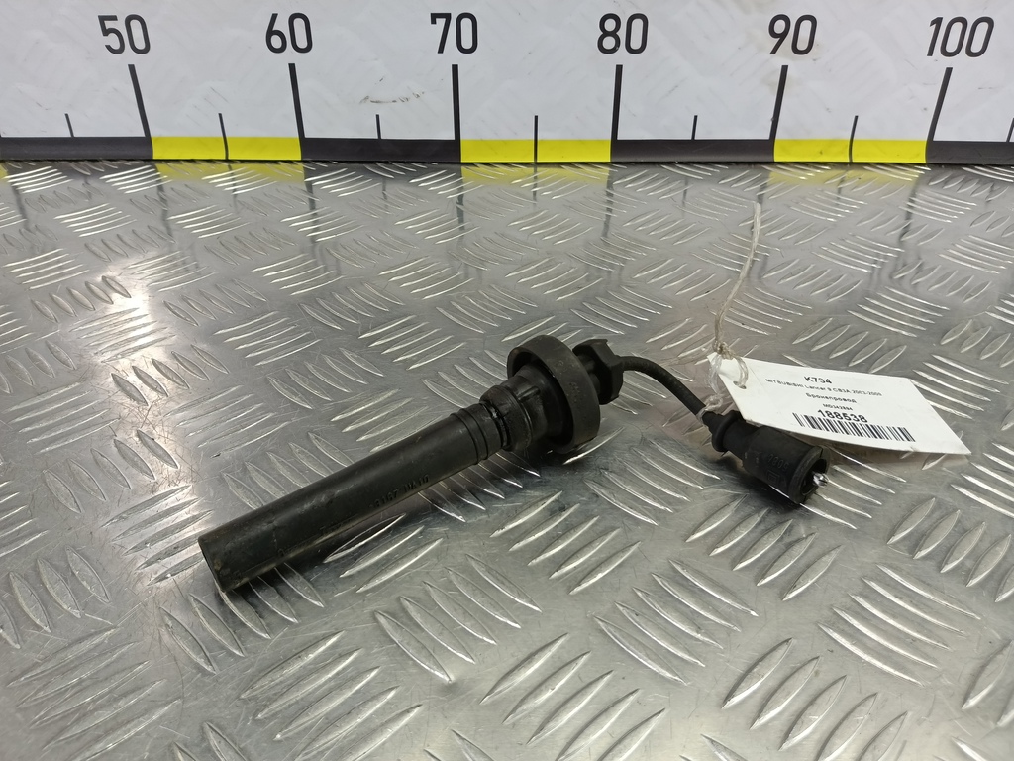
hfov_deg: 65.3
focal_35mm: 27
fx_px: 791
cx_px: 507
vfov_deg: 51.4
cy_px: 380
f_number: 1.6
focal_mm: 4.11
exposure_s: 1/50
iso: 116
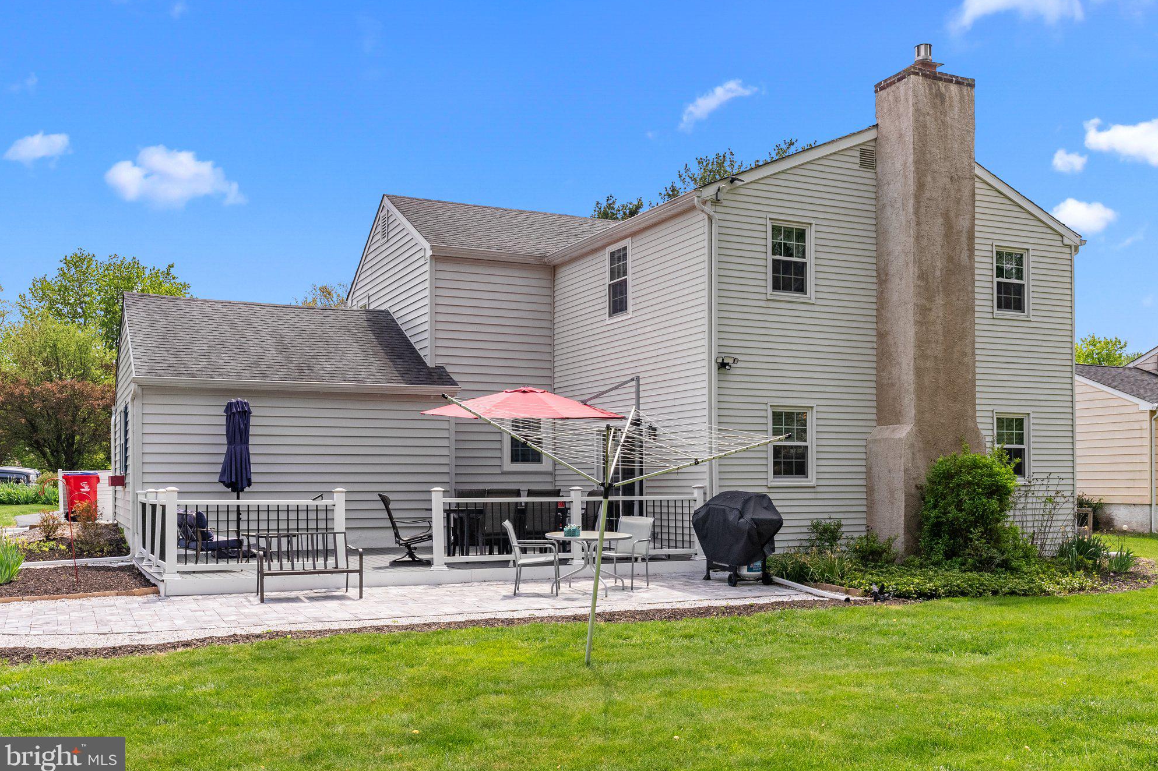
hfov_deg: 57.2
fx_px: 1061
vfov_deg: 40.0
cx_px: 593
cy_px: 381
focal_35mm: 33
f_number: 11
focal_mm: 32
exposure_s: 1/640
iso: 800
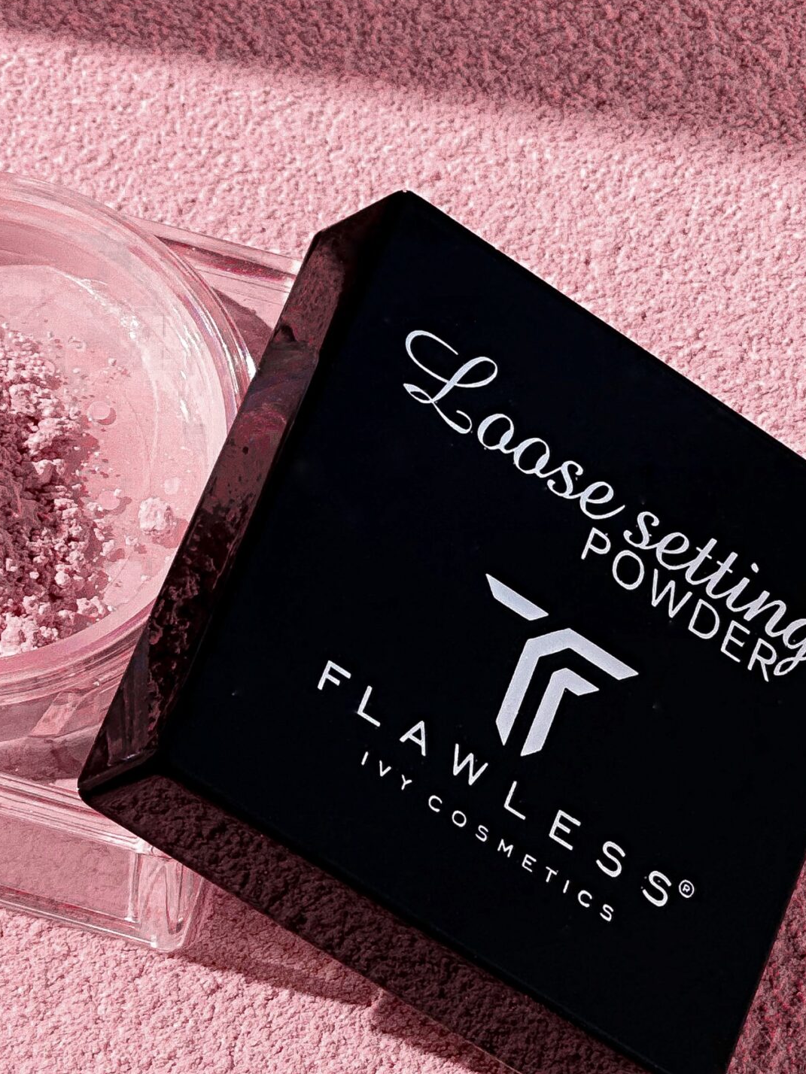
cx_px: 213
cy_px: 617
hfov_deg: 10.7
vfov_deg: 14.3
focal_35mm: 138
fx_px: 4284
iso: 64
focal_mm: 9
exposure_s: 1/100
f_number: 2.8
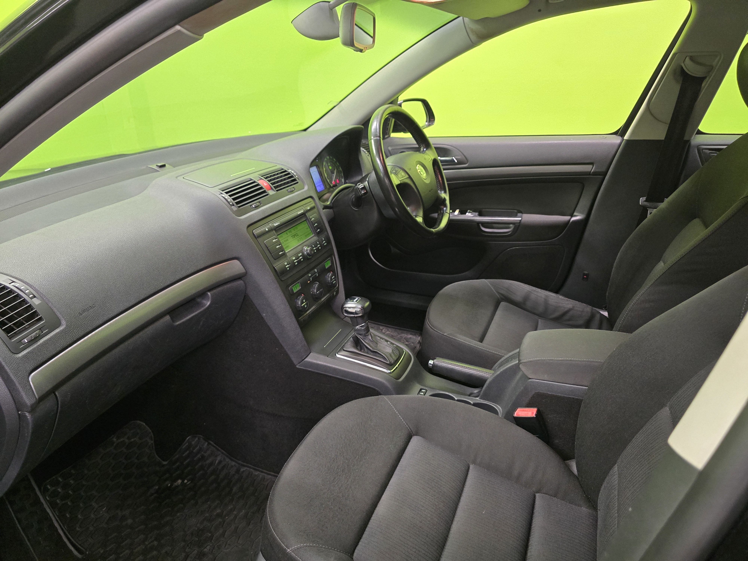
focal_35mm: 23
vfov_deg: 58.9
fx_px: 497
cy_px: 280
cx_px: 374
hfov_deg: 73.9
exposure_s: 1/100
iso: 640
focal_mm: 6.3
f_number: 1.7
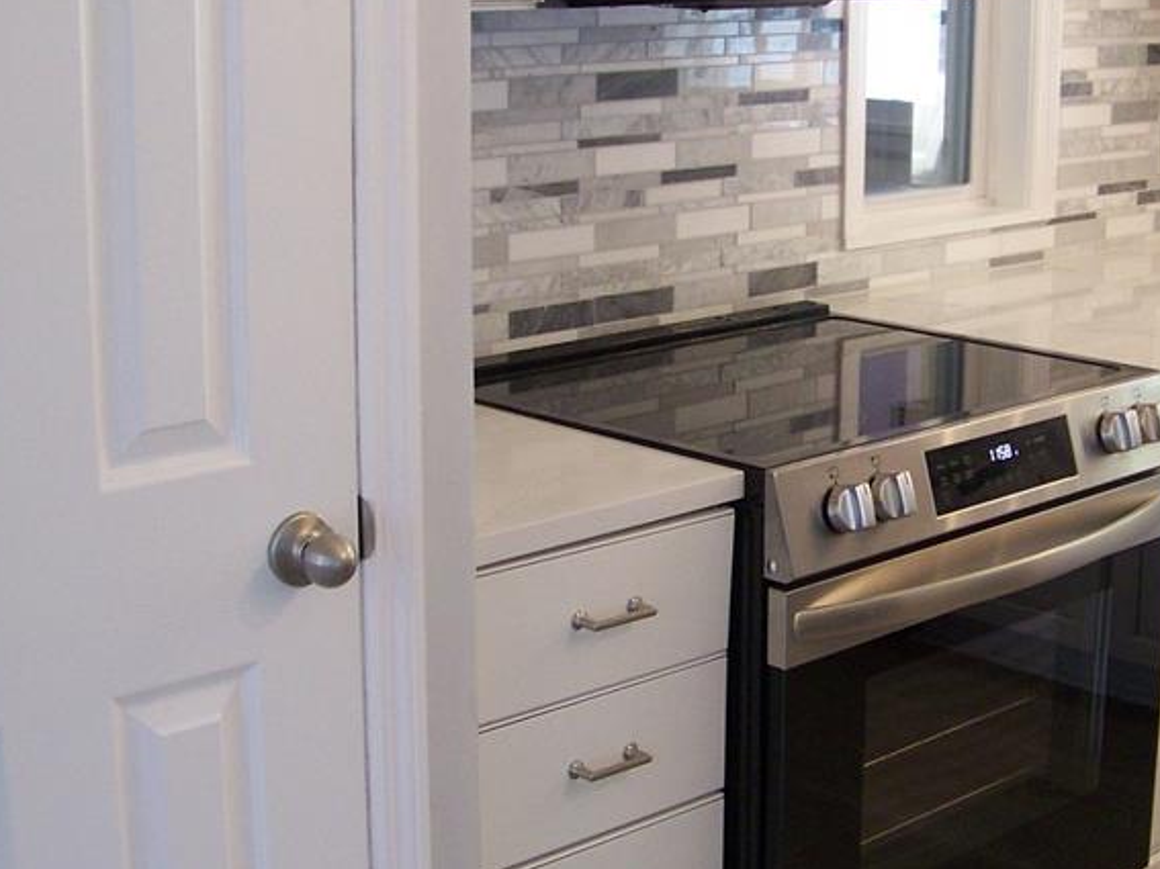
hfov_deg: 29.7
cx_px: 724
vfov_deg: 22.6
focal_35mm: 65
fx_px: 2178
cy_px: 403
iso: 160
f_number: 2.8
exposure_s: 1/30
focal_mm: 5.85
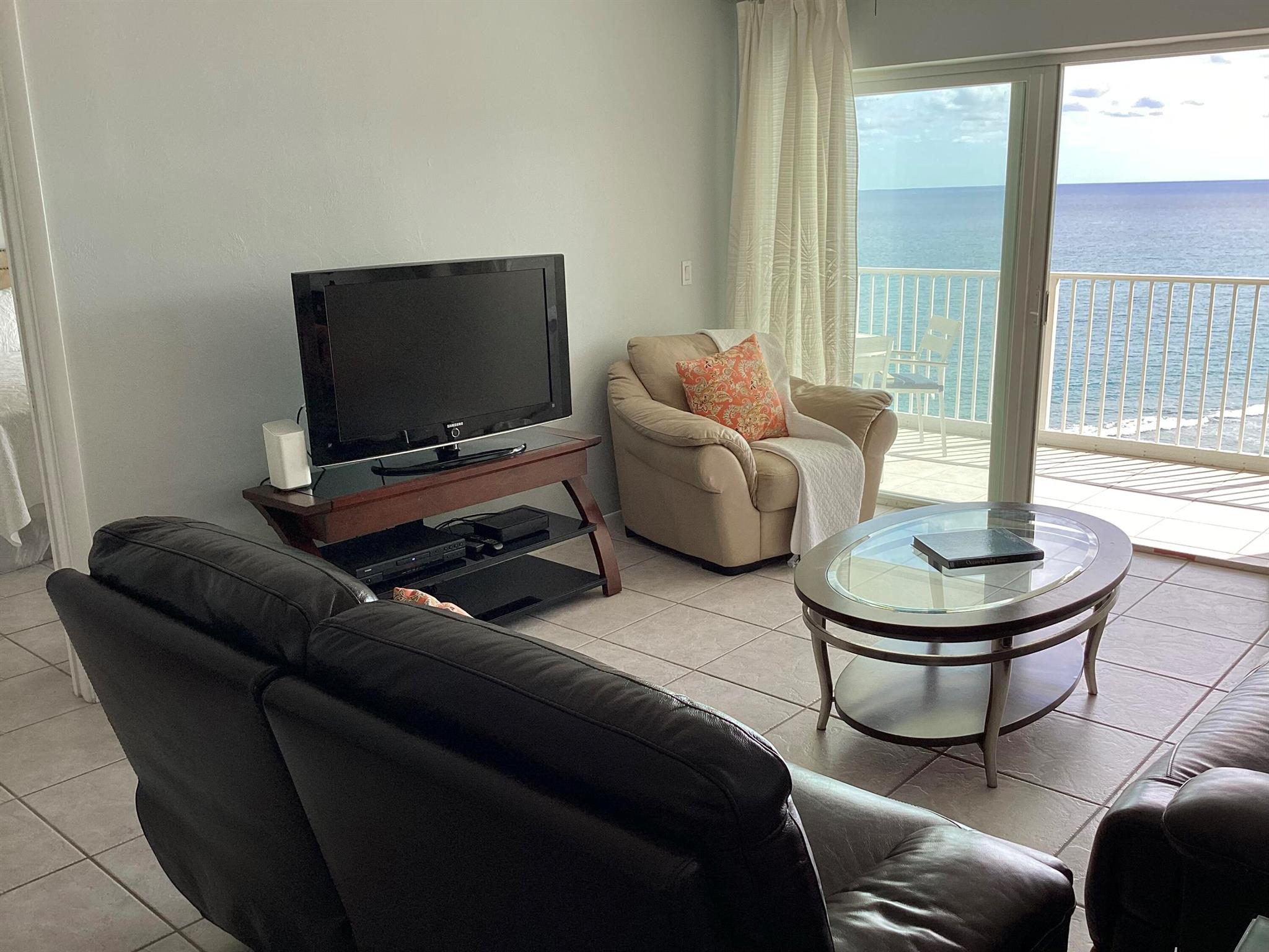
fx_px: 1136
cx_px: 634
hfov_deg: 58.4
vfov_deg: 45.4
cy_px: 476
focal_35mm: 31
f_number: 2.4
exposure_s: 1/189
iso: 25
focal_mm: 3.3
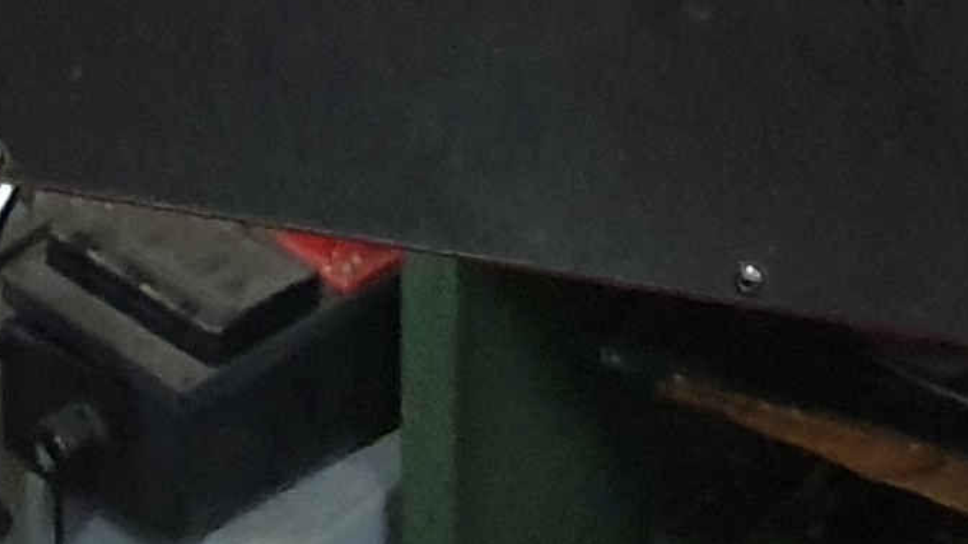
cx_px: 586
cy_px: -1592
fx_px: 4337
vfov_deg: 6.1
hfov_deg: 12.7
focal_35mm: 169
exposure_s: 1/50
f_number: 1.5
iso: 320
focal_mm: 4.3
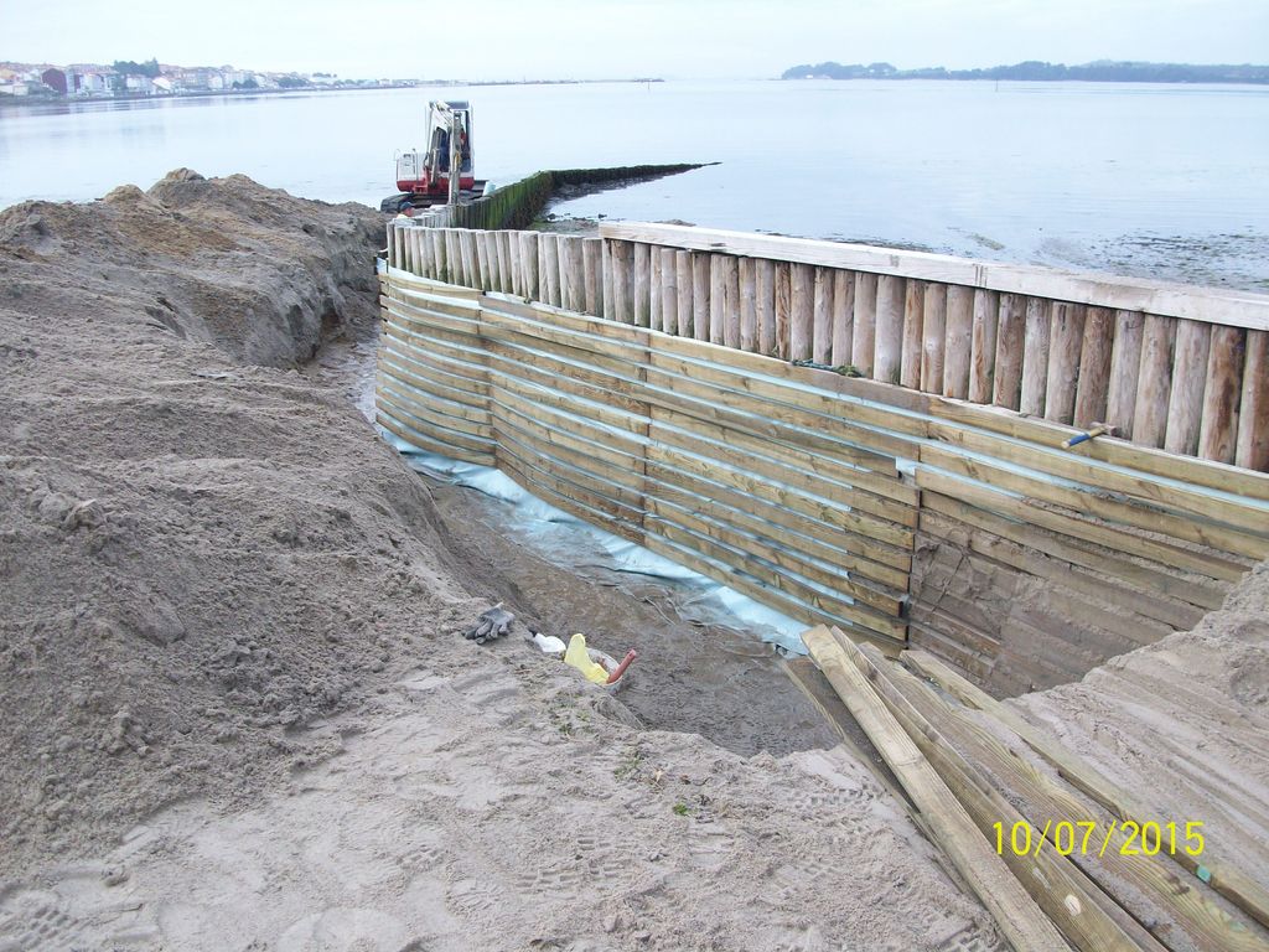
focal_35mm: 34
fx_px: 1246
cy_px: 476
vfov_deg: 41.8
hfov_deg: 54.0
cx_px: 634
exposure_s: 1/128
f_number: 2.8
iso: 74
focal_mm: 5.7
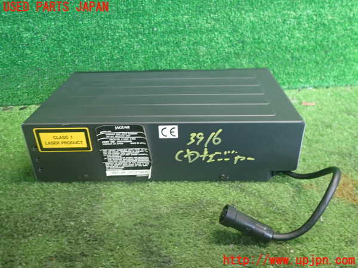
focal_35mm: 30
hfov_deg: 60.0
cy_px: 134
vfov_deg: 46.8
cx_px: 179
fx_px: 310
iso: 640
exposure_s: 1/30
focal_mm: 5.4
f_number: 2.3
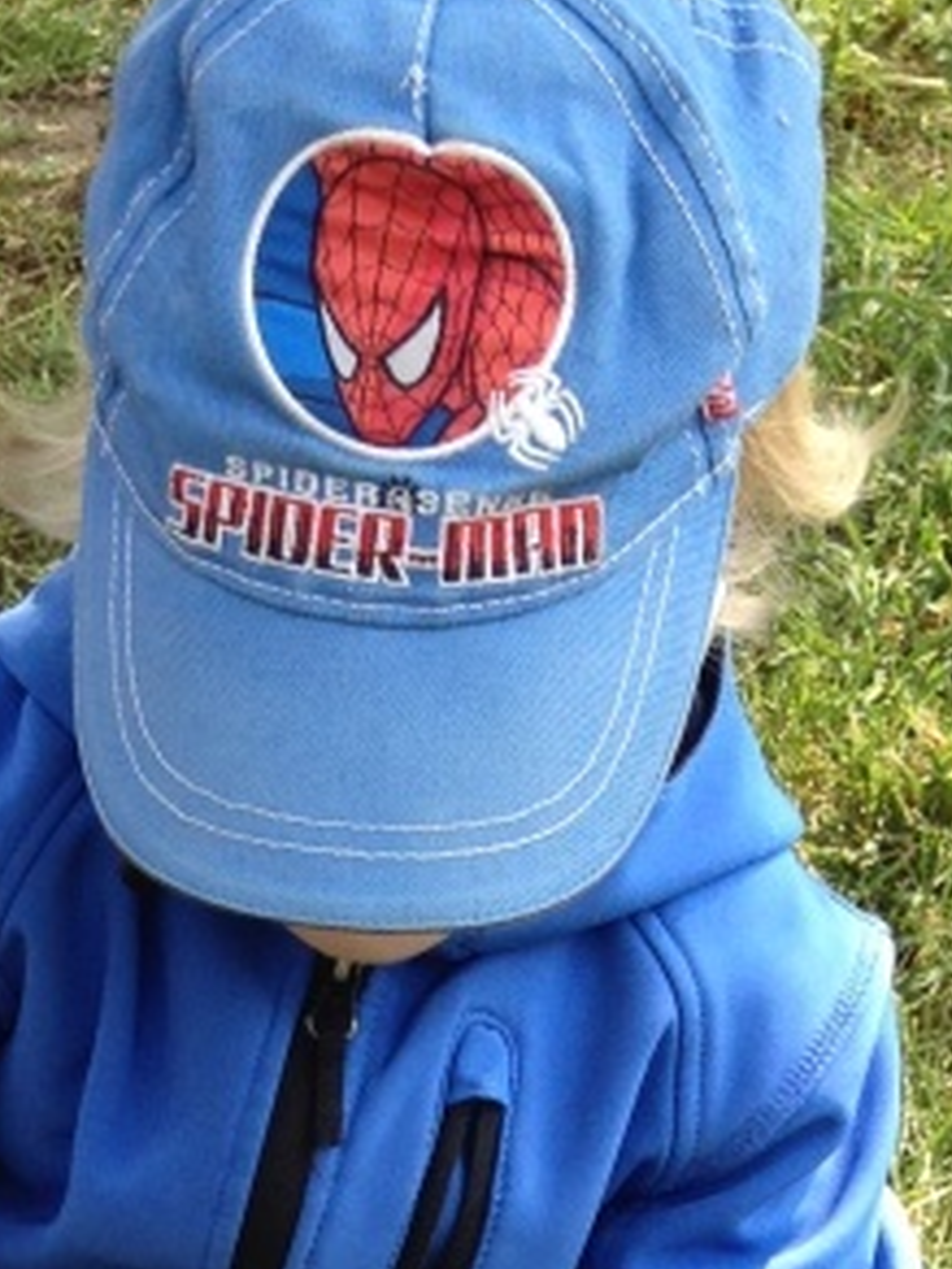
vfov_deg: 13.8
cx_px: 74
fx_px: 4694
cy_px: 2266
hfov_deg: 11.5
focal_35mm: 128
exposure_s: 1/319
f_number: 2.4
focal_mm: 4.28
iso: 50
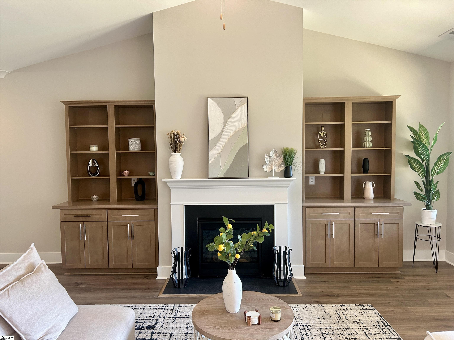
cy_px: 170
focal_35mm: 26
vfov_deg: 53.1
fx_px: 341
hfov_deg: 67.3
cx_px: 227
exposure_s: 1/120
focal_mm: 5.7
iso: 125
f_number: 1.5
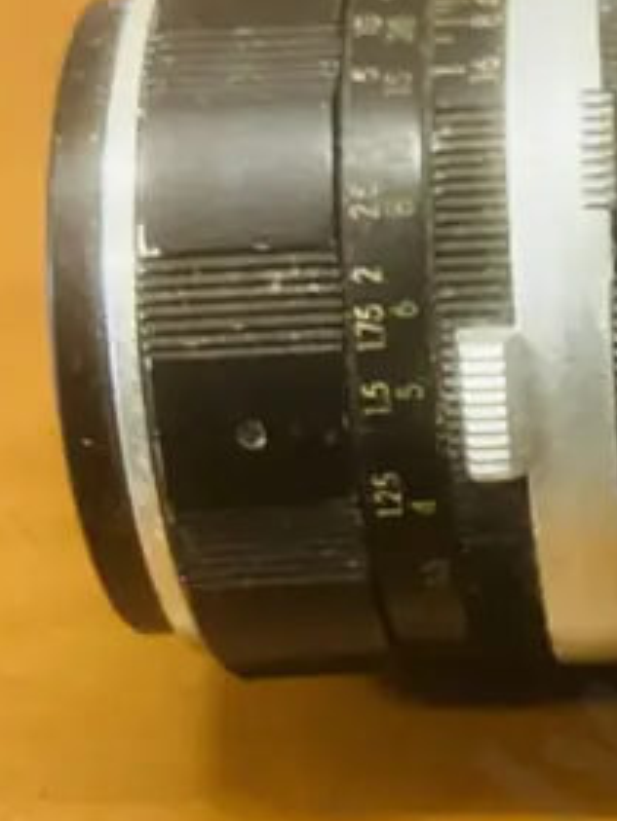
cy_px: 412
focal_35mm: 102
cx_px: 857
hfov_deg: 13.8
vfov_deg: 19.3
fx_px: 2422
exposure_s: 1/33
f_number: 1.8
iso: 250
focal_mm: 3.99
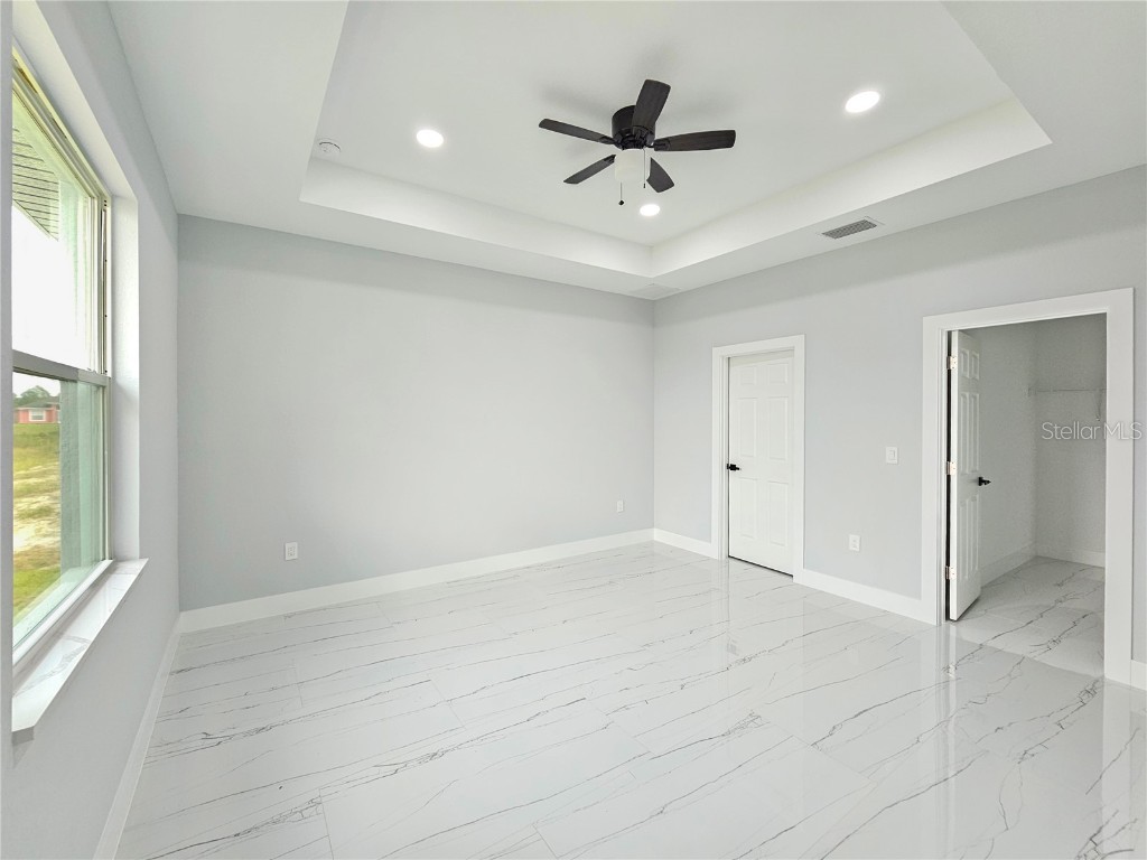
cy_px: 430
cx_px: 574
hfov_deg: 106.2
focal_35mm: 13
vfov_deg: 89.9
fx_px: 431
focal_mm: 2.2
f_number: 2.2
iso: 100
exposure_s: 1/60
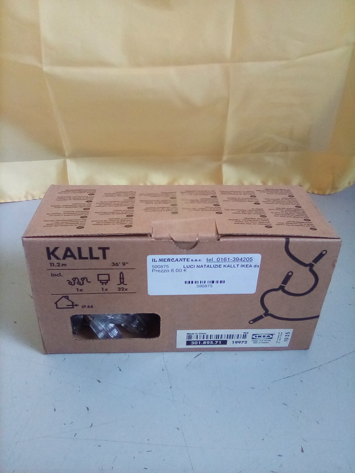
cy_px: 236
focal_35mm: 28
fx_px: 383
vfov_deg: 63.4
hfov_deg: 49.7
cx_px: 178
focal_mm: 2.27
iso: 94
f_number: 2.2
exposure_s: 1/50
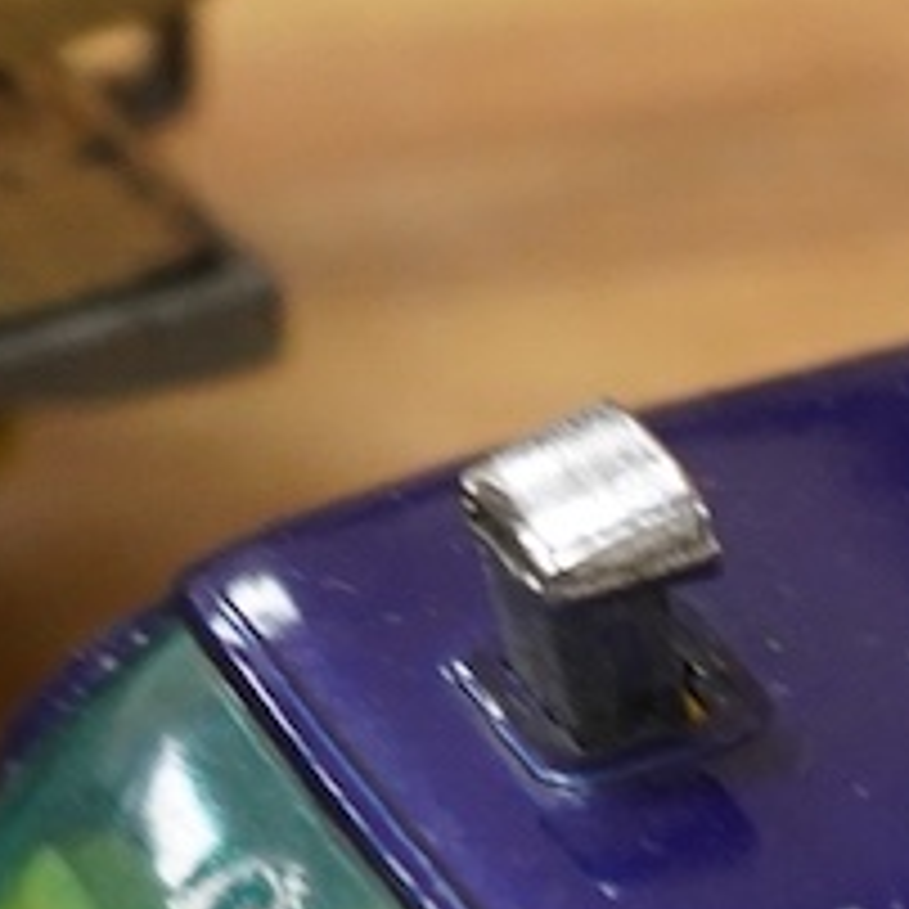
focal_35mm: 310
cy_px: 2009
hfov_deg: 5.1
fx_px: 9210
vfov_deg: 5.5
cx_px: 3332
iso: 2500
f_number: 4.5
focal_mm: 43
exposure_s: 1/125
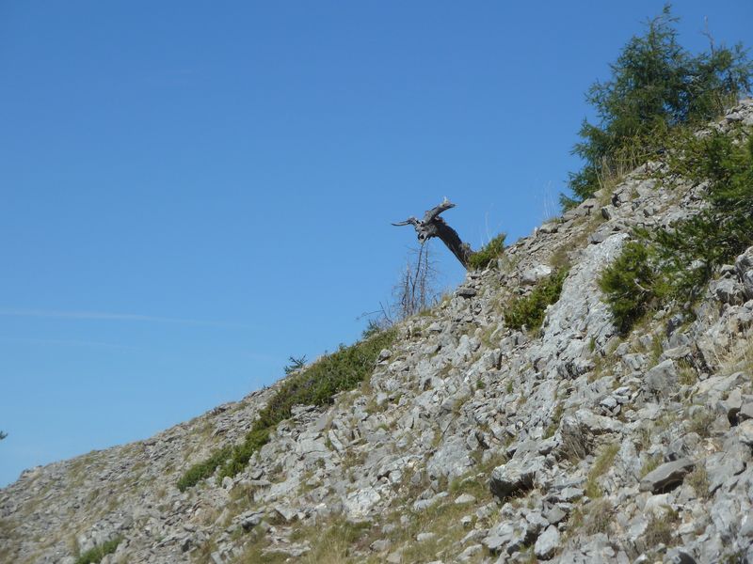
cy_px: 282
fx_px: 3198
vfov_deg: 10.1
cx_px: 376
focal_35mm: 147
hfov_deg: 13.4
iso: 80
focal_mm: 24.1
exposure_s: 1/640
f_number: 5.6
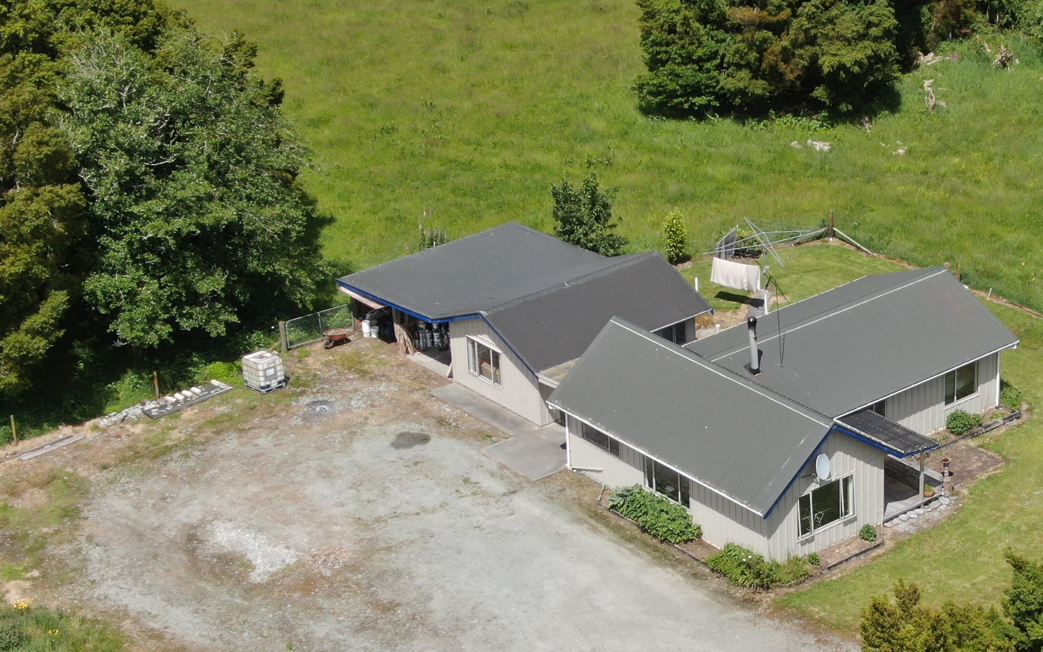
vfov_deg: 13.3
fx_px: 2786
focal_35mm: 98
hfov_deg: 21.0
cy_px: 455
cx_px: 799
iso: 100
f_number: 3.8
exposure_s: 1/640
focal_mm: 8.6
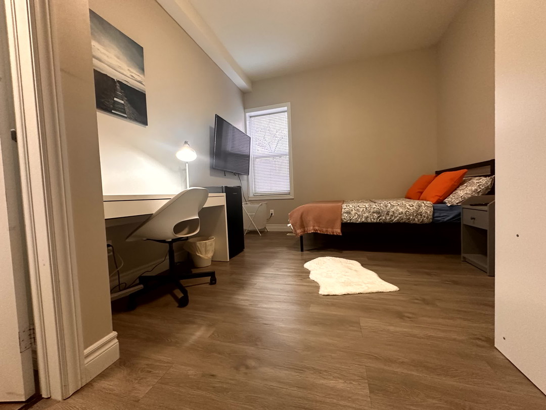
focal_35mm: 14
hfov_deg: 102.1
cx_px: 273
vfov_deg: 85.7
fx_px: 221
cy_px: 205
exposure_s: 1/60
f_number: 2.2
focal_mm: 2.22
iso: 320
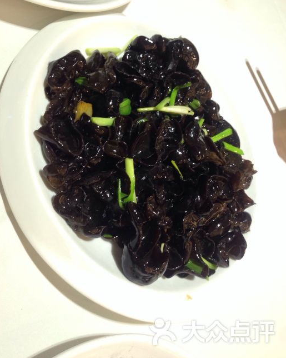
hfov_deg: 42.2
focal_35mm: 35
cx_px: 143
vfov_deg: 51.5
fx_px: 370
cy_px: 166
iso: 100
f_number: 2.4
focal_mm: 4.12
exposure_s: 1/20
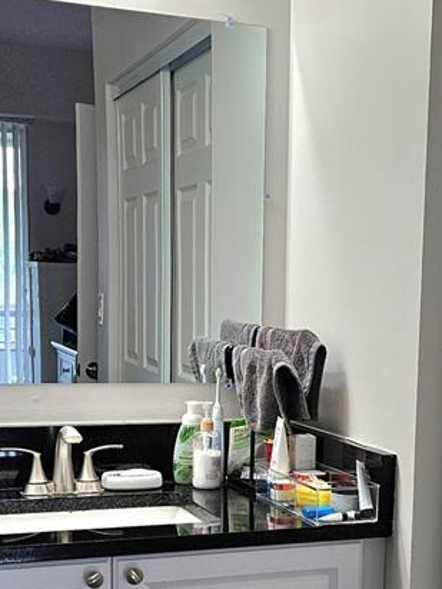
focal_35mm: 67
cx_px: 336
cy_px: 469
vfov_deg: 28.4
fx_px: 1141
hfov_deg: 21.7
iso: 80
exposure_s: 1/120
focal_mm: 5.4
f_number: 1.8
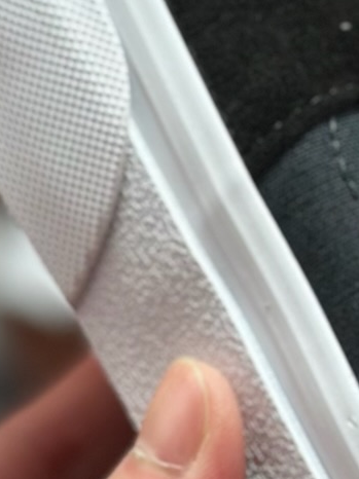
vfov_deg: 9.3
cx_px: 484
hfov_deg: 7.0
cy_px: 436
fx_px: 2920
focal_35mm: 211
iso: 80
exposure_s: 1/380
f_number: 1.78
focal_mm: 6.86
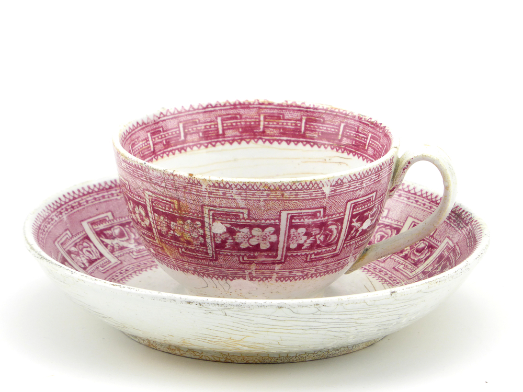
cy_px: 196
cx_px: 262
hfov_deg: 5.7
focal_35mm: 347
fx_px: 5243
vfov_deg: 4.3
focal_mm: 62.1
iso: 200
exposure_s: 1/50
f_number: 6
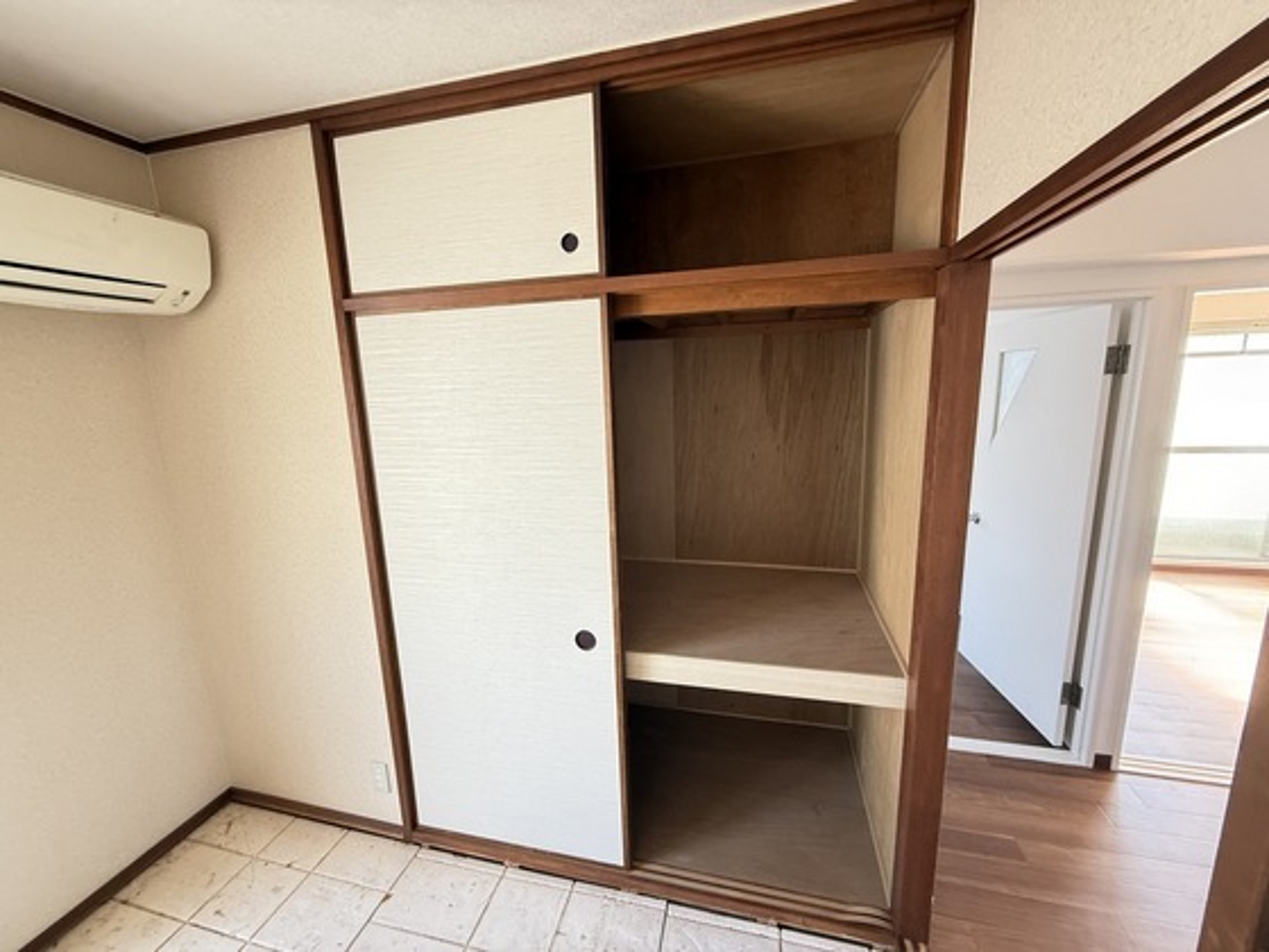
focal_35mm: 14
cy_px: 476
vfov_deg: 85.7
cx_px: 634
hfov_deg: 102.1
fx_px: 513
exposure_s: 1/60
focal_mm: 2.22
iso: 400
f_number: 2.2
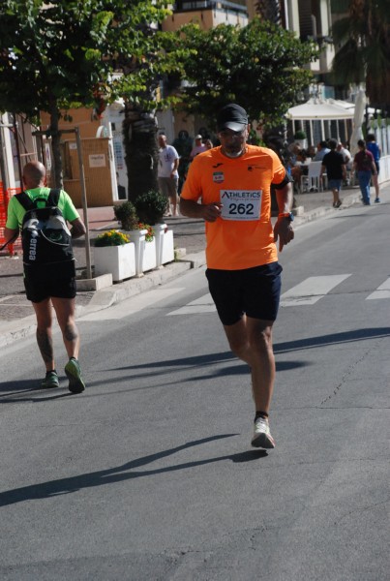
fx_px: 2182
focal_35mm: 135
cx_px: 195
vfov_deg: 15.2
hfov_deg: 10.2
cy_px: 290
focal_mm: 90
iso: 1000
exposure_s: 1/2000
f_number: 8
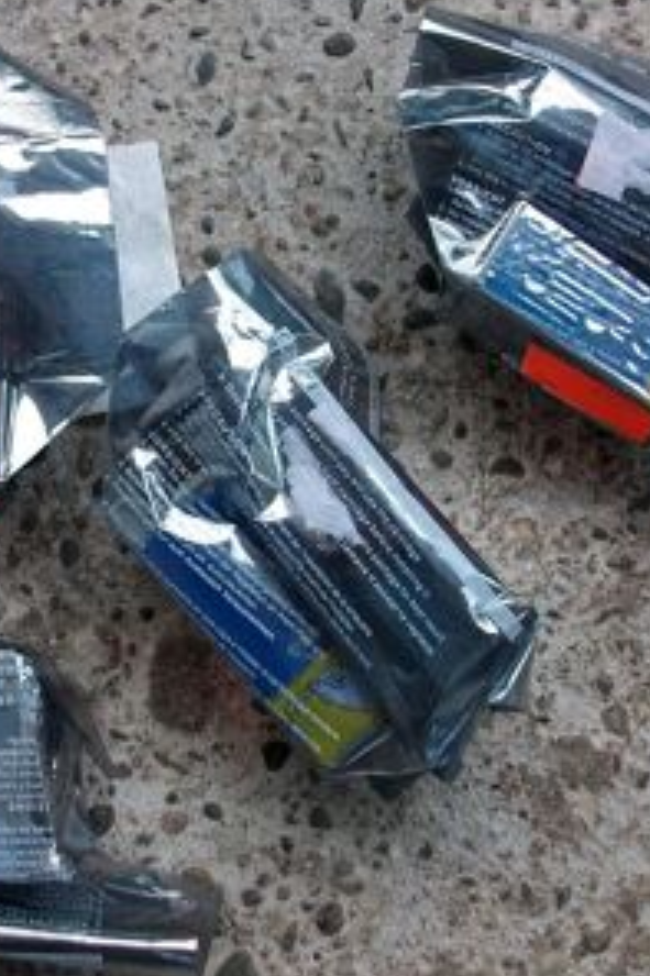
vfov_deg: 36.9
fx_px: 1464
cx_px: 214
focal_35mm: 54
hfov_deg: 24.9
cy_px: 439
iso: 80
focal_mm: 5.7
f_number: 2.9
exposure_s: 1/271
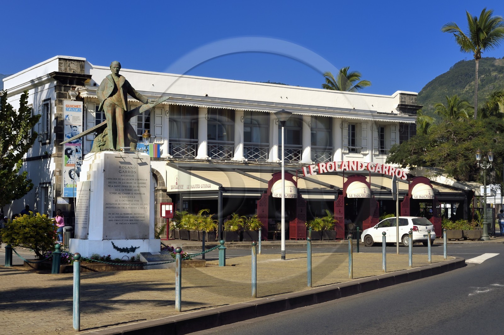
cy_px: 168
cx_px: 252
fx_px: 839
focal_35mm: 60
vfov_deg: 22.6
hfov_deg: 33.4
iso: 200
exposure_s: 1/250
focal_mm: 60
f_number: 16
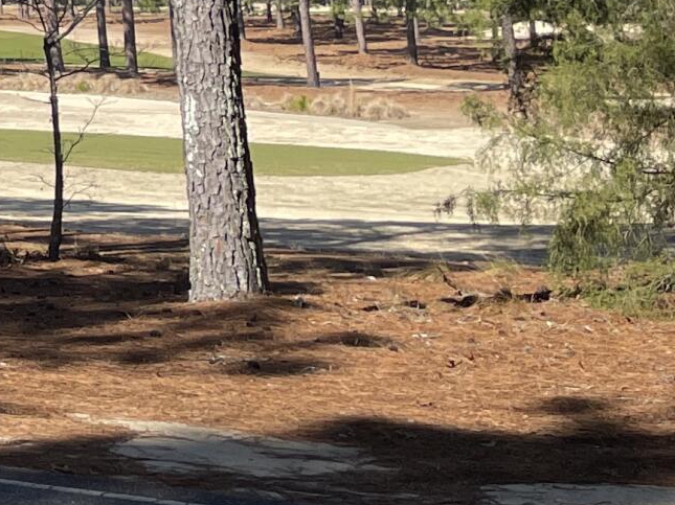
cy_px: -557
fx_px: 2358
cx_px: -635
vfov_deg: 11.0
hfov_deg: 14.0
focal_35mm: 121
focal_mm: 4.2
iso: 32
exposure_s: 1/1553
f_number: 1.6
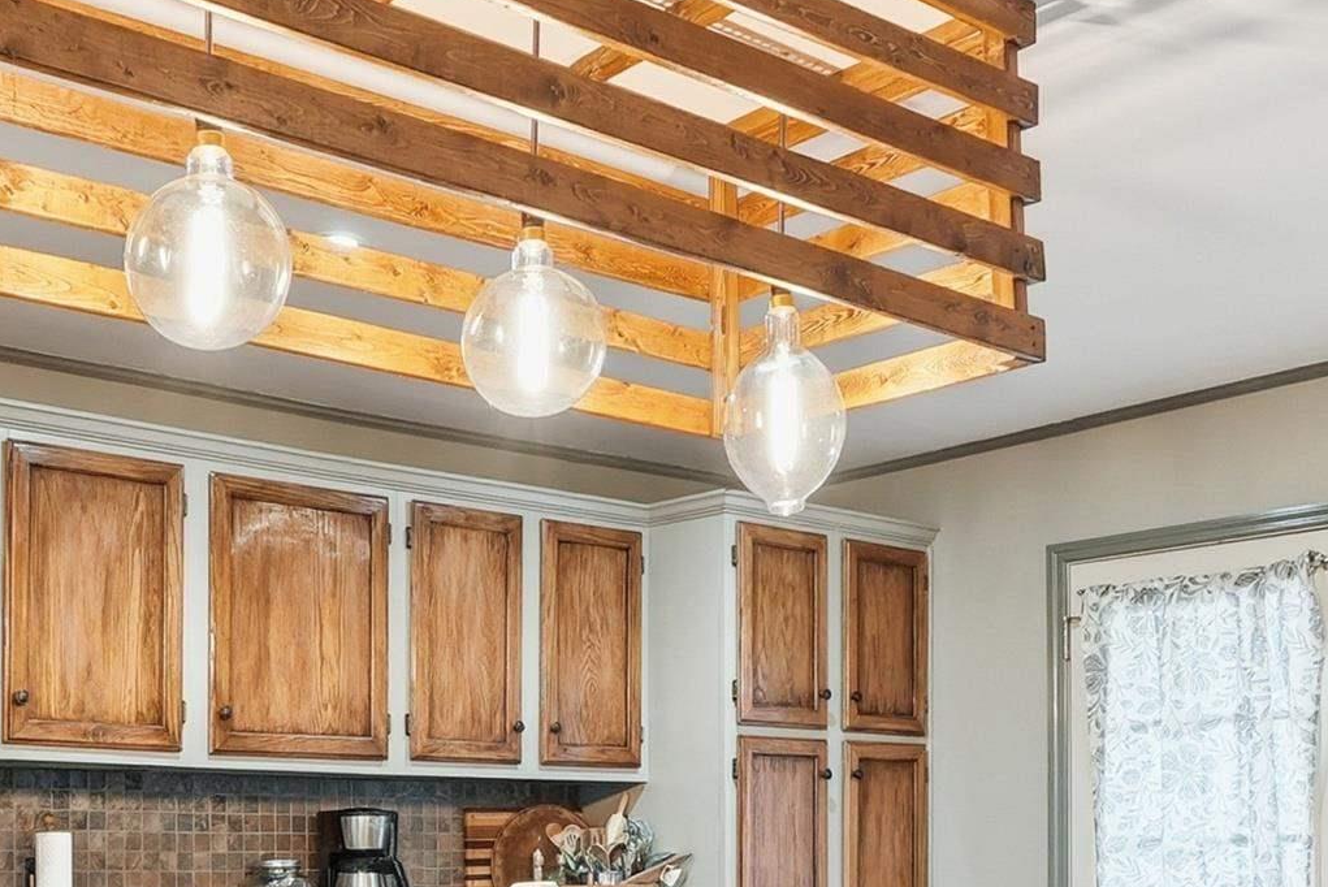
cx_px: 388
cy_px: 869
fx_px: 1735
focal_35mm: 47
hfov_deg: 41.1
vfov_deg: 27.2
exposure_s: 1/13
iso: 250
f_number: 9
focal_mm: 16
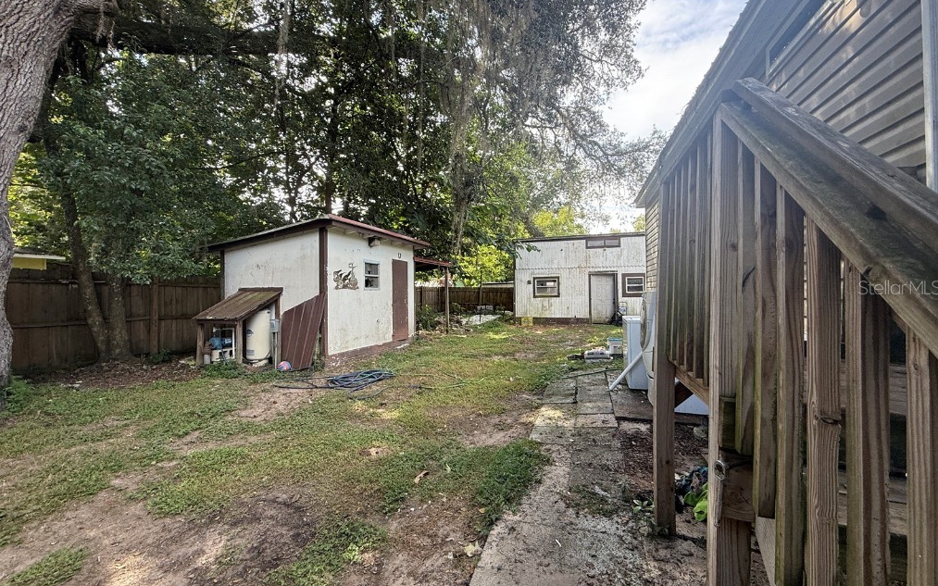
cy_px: 287
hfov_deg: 101.5
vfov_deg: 74.8
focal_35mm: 15
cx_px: 471
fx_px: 383
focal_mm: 2.22
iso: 50
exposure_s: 1/159
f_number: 2.2
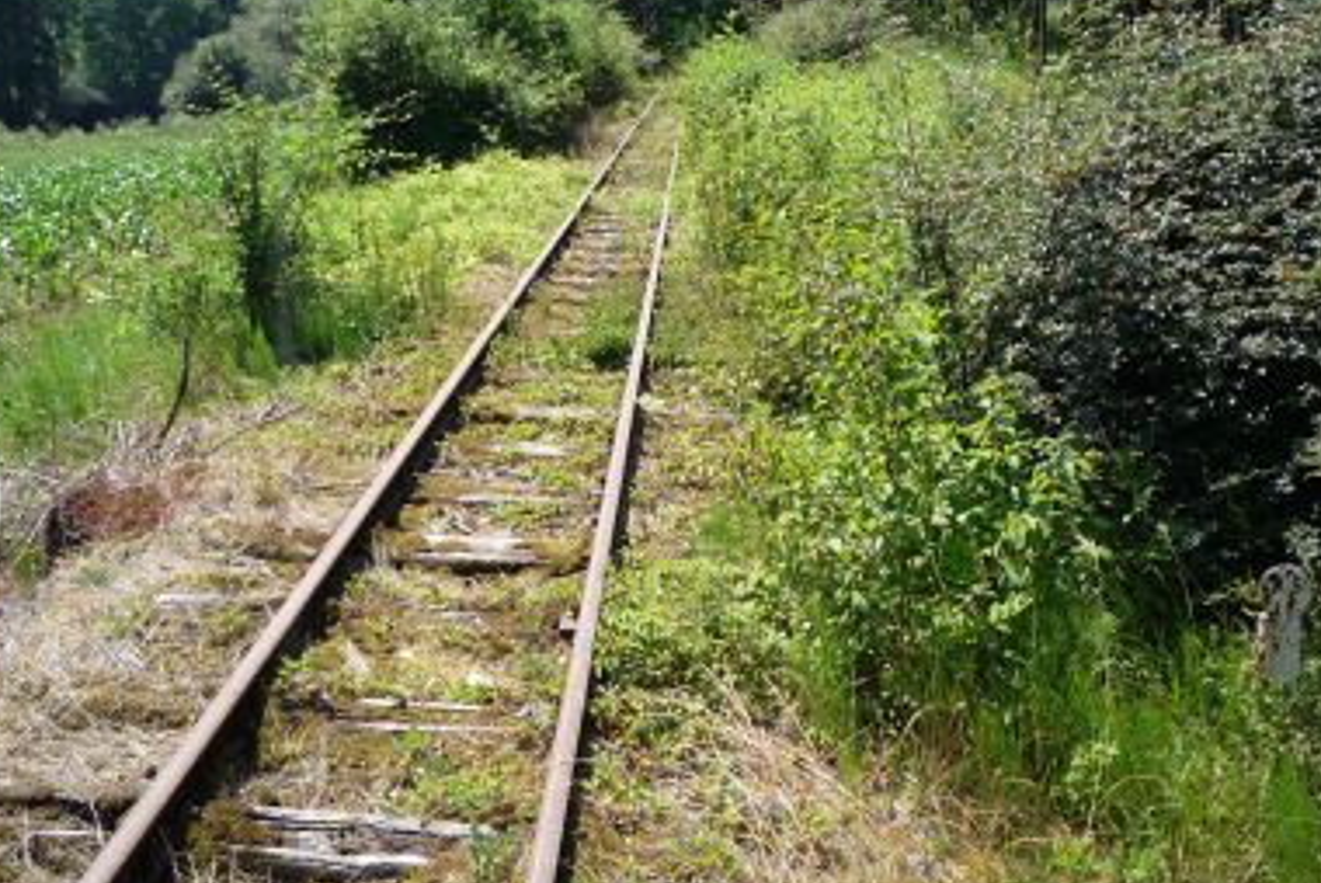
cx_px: 615
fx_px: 1542
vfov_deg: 31.7
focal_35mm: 42
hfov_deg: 46.3
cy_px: 295
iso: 100
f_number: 4
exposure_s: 1/400
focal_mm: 5.2
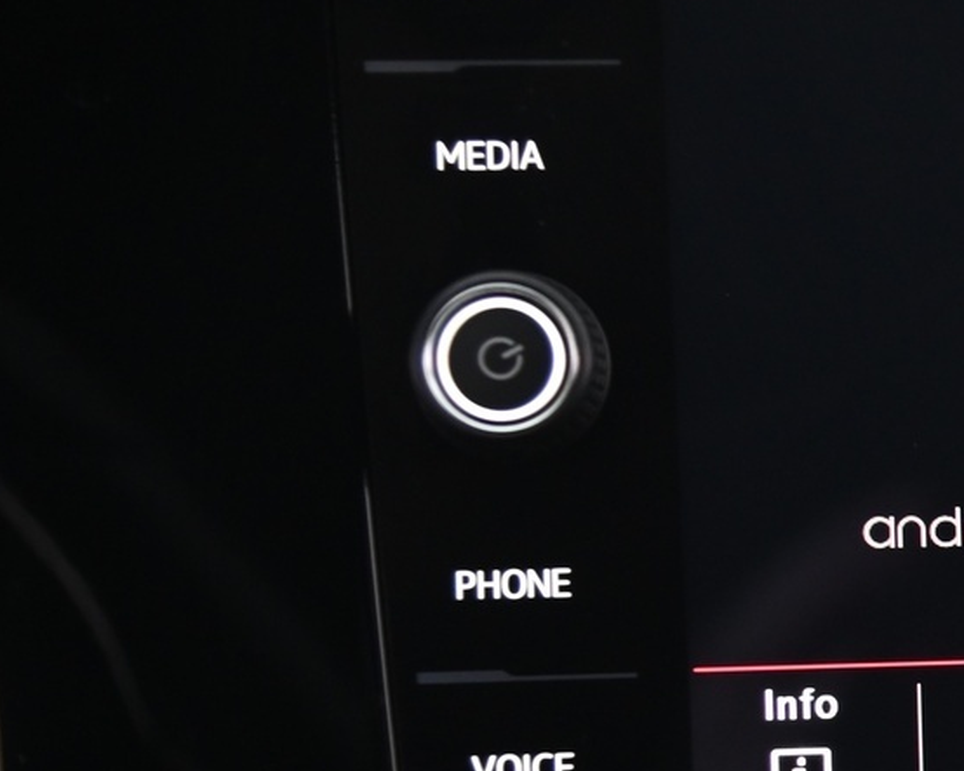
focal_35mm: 132
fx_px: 3765
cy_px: 661
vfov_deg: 11.6
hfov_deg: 13.9
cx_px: 1349
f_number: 4
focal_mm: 48
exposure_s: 1/20
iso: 2000
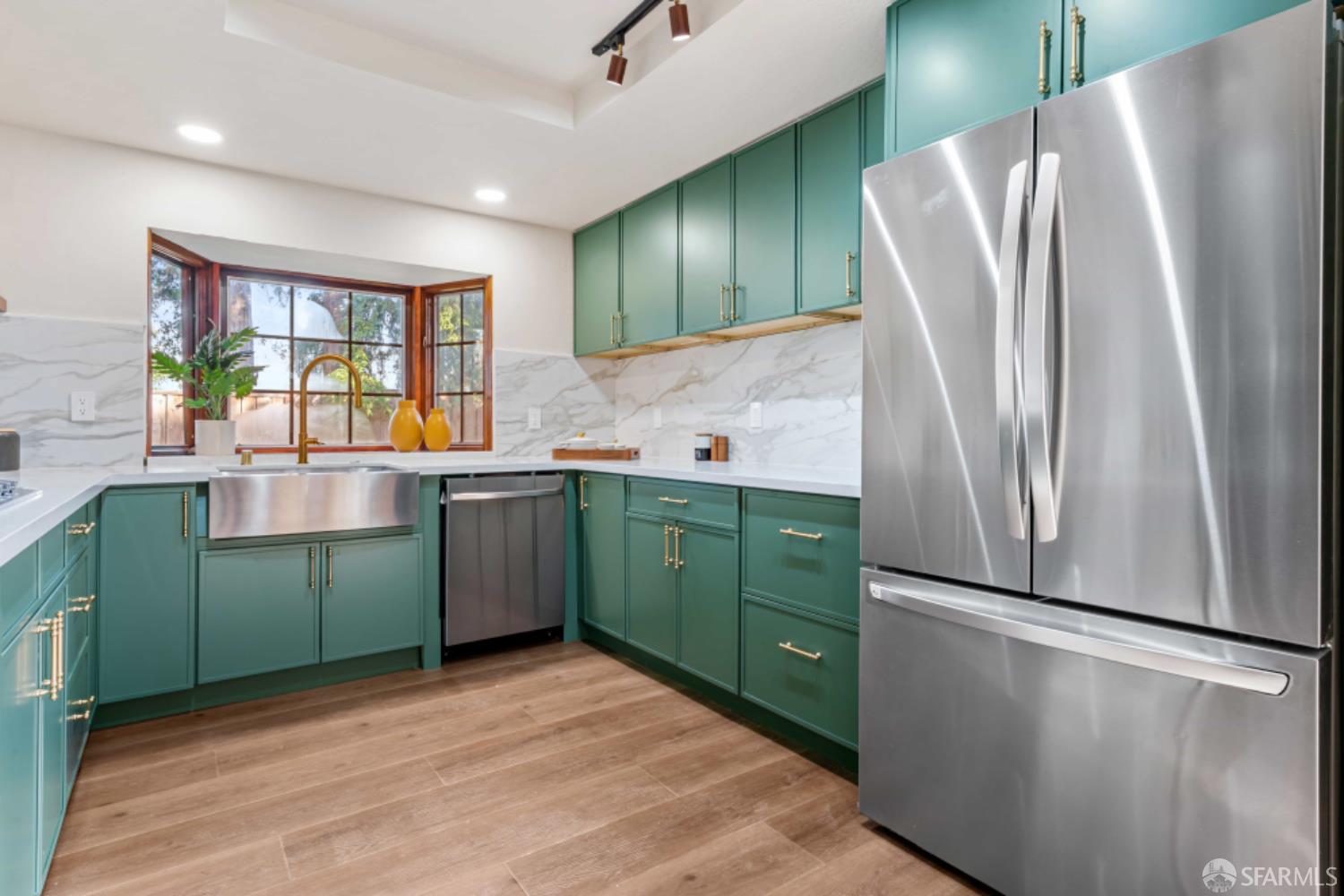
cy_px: 448
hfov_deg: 90.0
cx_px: 672
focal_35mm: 18
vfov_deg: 67.4
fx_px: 672
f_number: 16
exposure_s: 1.3
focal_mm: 18
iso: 250
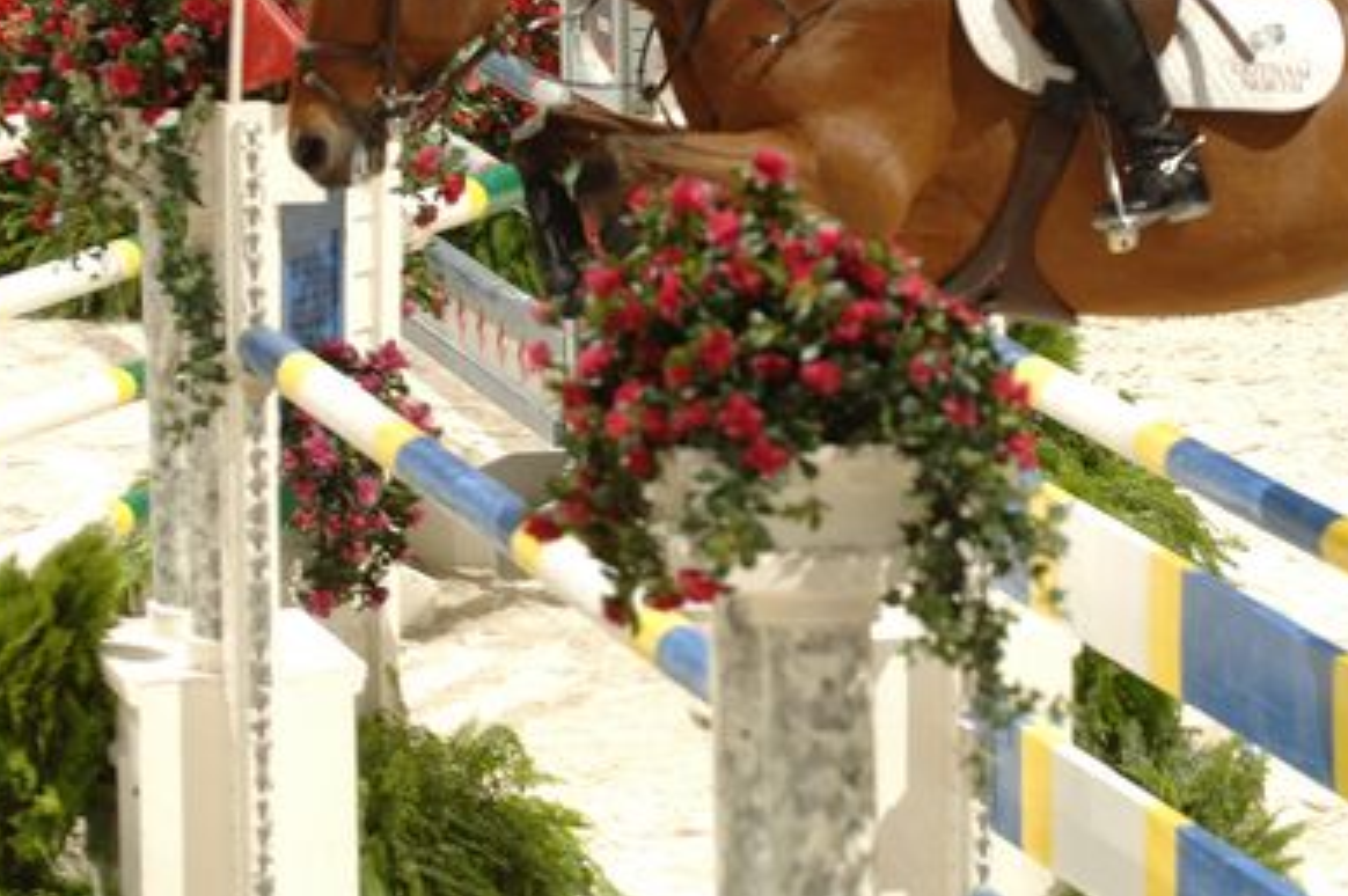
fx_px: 9721
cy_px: 161
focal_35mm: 260
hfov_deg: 7.9
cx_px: 896
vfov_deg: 5.3
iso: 200
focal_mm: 105
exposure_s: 1/250
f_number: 4.5
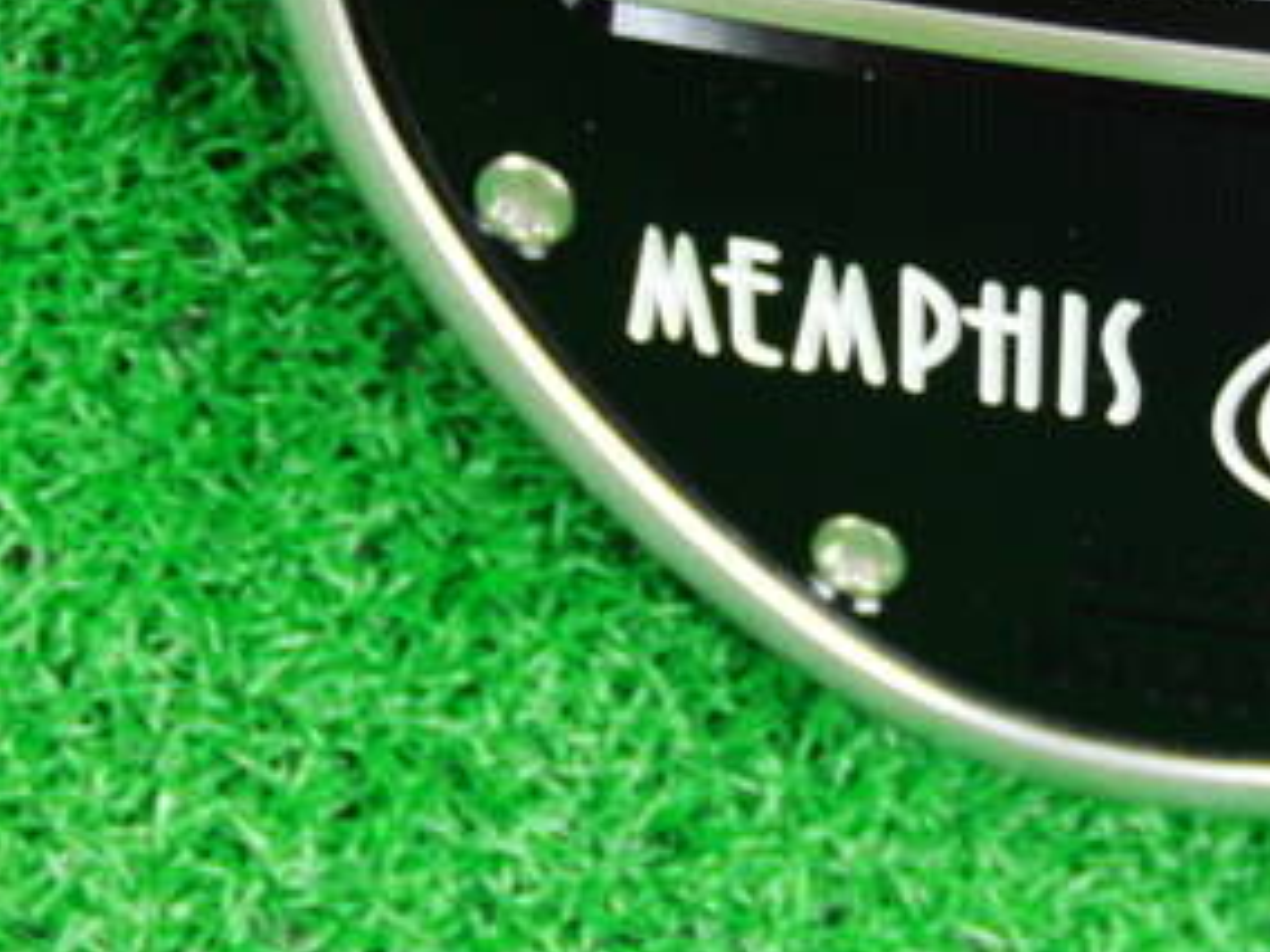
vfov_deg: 15.1
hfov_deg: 20.0
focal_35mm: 97
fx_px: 3559
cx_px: 1069
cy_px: 188
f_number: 3.7
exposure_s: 1/10
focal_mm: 7.54
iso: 400
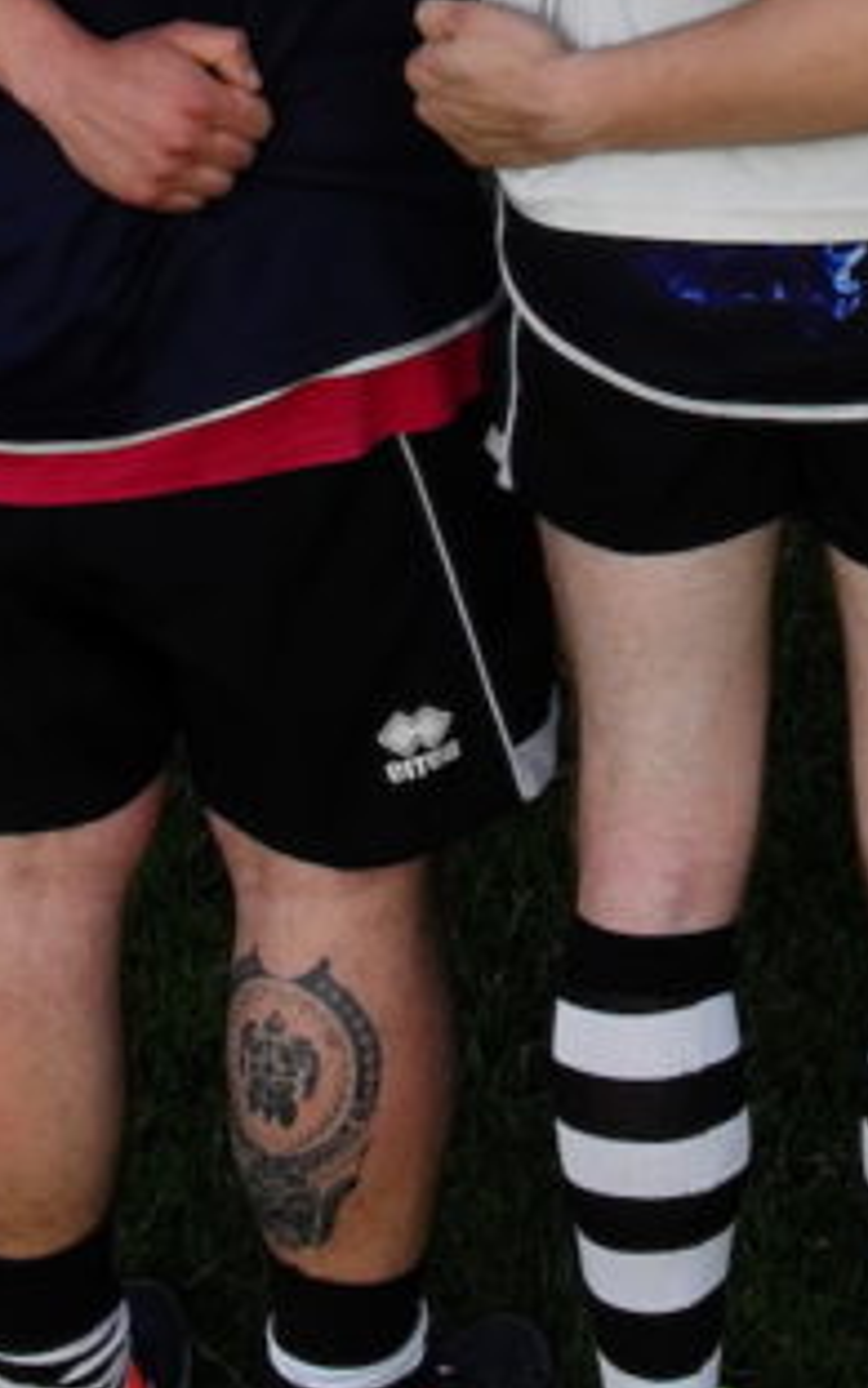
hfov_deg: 9.8
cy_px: -374
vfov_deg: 15.2
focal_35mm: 132
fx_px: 4996
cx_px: 1108
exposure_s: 1/320
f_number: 7.1
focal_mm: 18
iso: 200
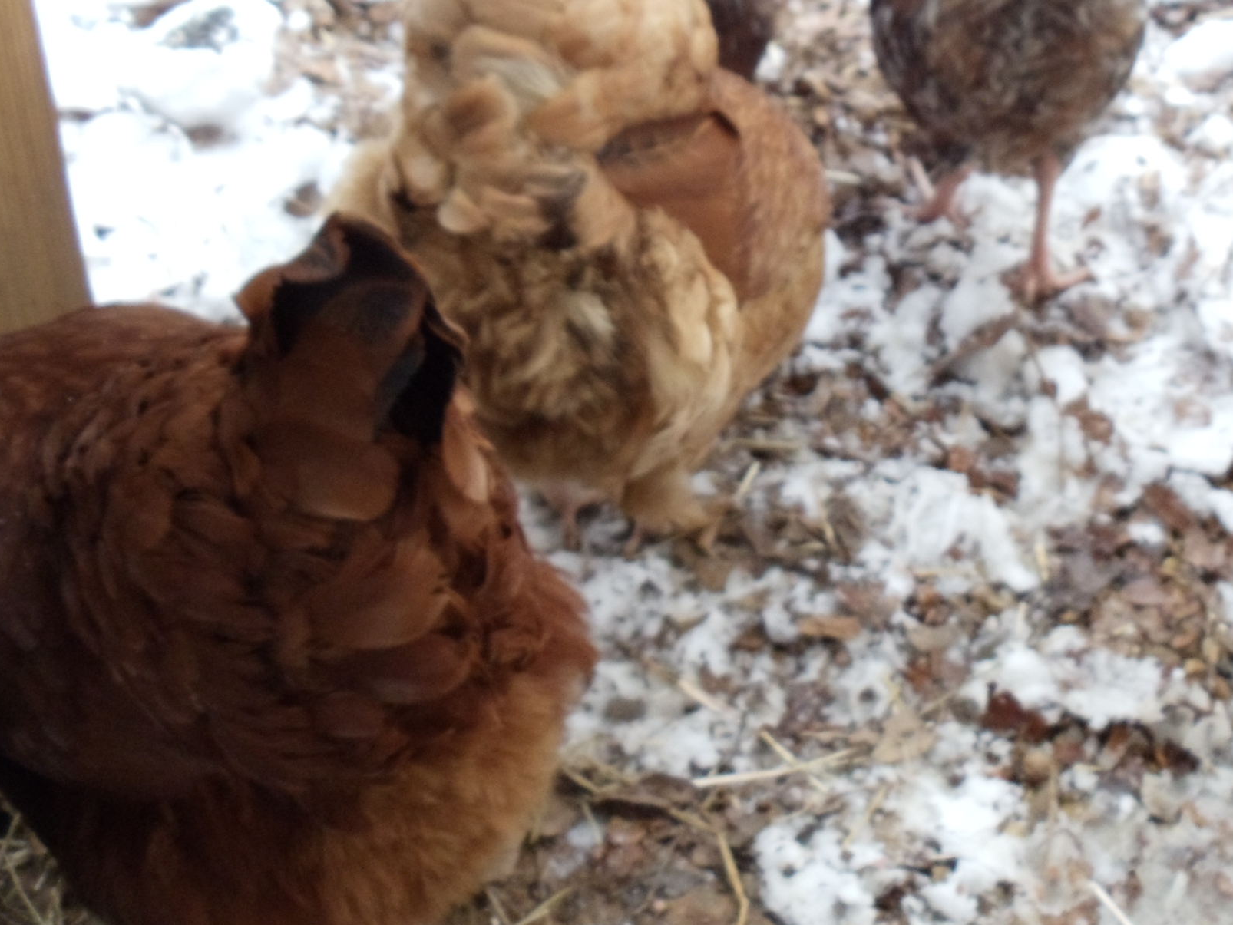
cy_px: 218
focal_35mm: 71
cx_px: 814
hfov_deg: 27.2
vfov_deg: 20.5
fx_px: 2529
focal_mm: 6
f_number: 3.5
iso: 400
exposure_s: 1/50
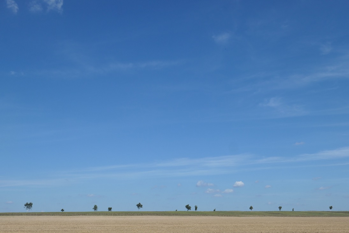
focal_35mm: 41
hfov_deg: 47.4
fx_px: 397
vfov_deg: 32.6
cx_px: 174
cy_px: 116
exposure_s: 1/3200
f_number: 3.9
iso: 200
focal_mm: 15.1
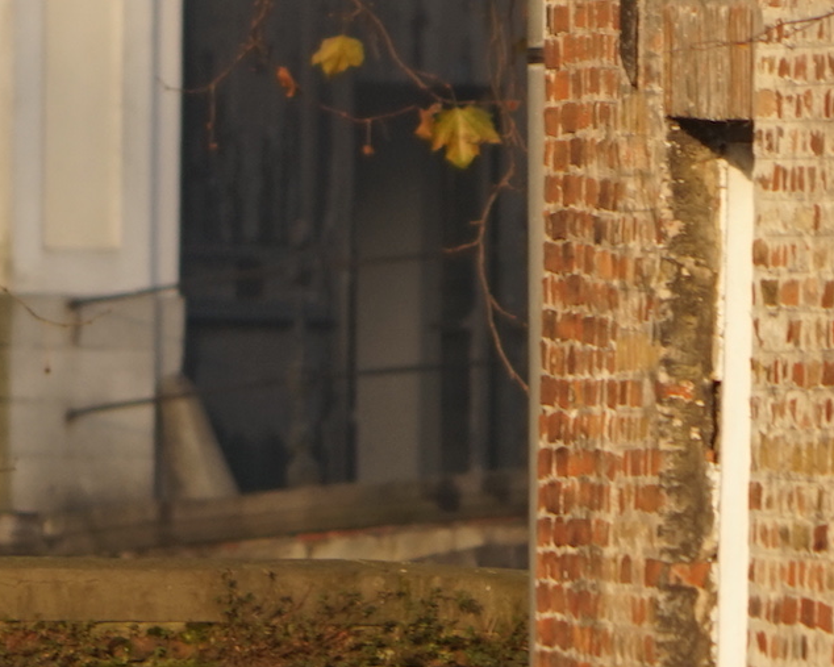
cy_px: 118
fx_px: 31590
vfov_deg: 1.2
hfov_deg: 1.5
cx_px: 606
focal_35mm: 1280
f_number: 6.3
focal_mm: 240
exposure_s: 1/320
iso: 200
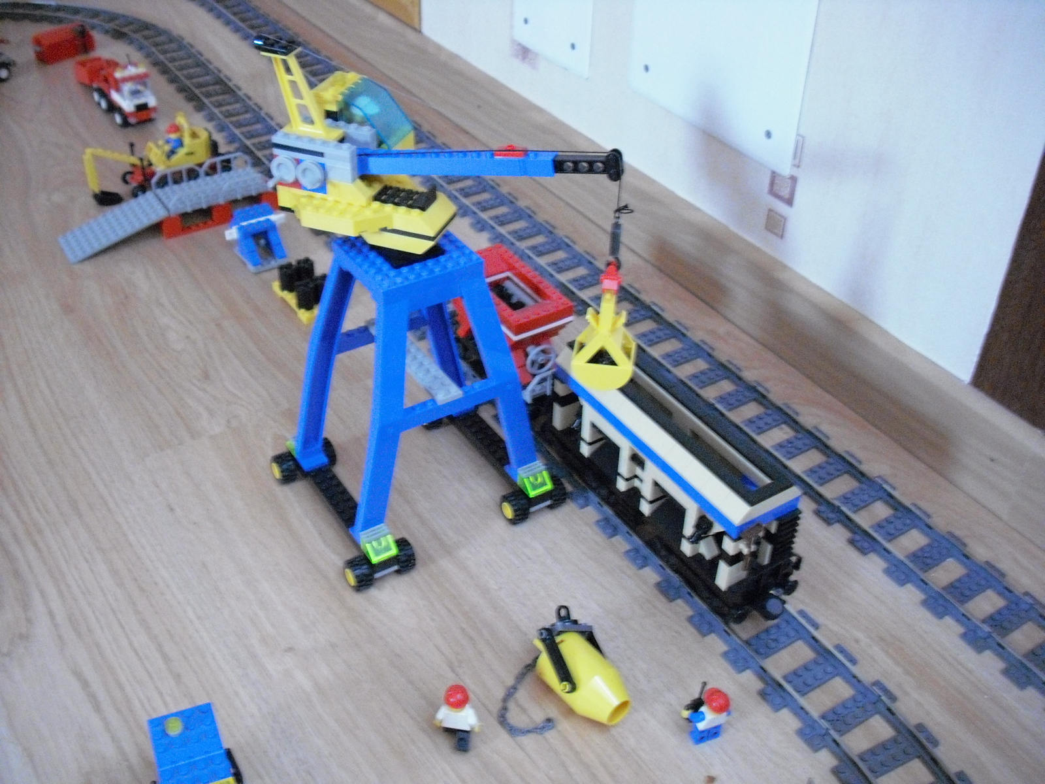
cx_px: 522
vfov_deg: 37.7
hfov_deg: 49.0
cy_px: 392
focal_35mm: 38
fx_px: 1147
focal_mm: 6.2
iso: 800
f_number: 2.8
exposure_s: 1/25
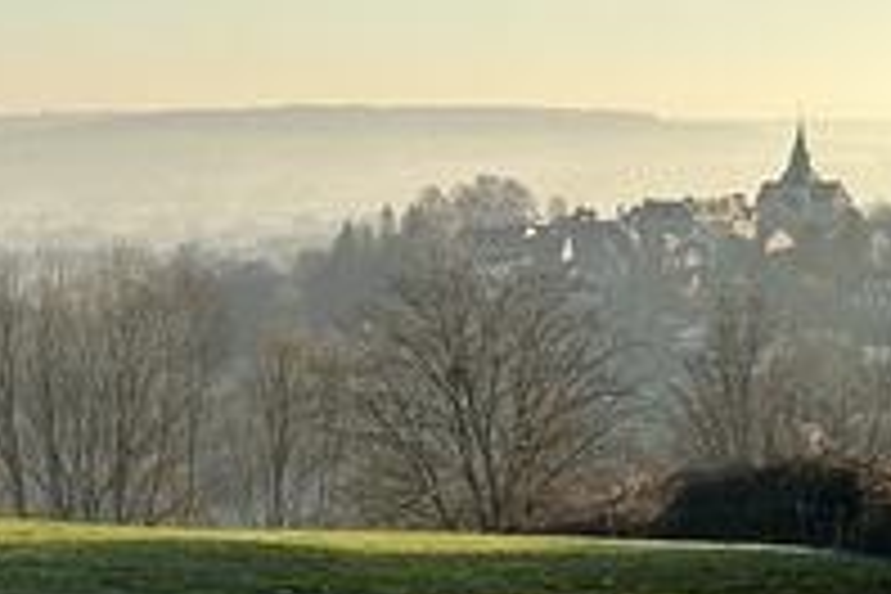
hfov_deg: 13.5
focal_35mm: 151
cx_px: 94
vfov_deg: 9.1
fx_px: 3737
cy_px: 243
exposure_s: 1/3257
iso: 64
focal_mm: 6.86
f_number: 1.78
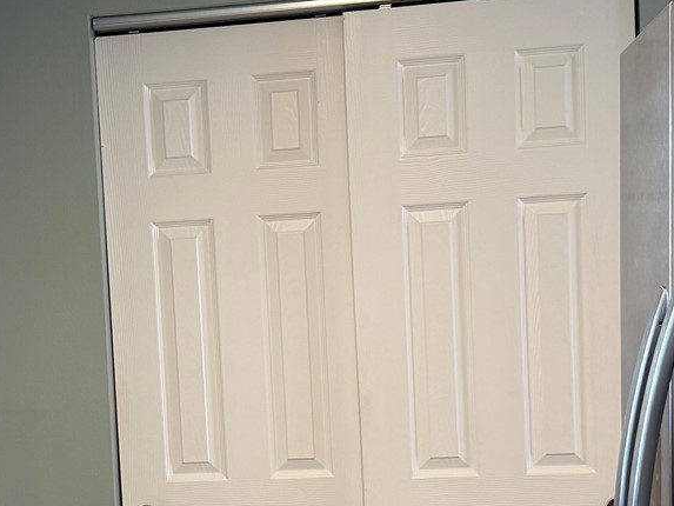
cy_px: 384
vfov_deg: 21.7
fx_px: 1305
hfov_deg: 28.6
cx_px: 175
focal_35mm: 67
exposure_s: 1/120
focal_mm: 6.76
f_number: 1.78
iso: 200
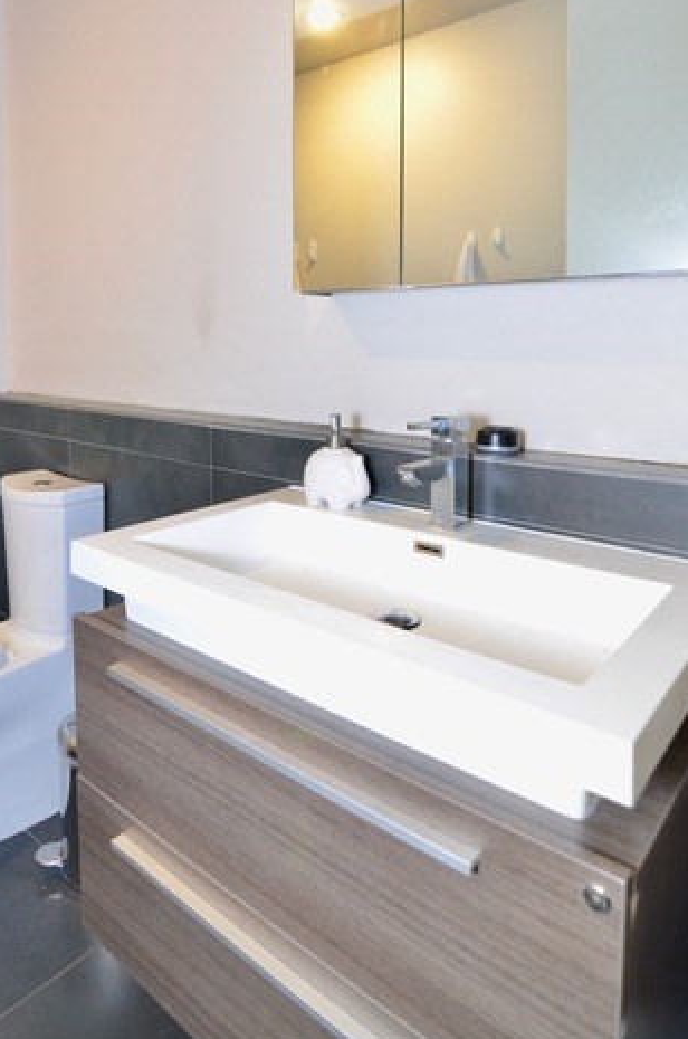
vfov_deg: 75.2
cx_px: 308
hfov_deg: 55.4
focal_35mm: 23
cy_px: 371
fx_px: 653
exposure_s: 1/50
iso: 800
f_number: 3.5
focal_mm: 11
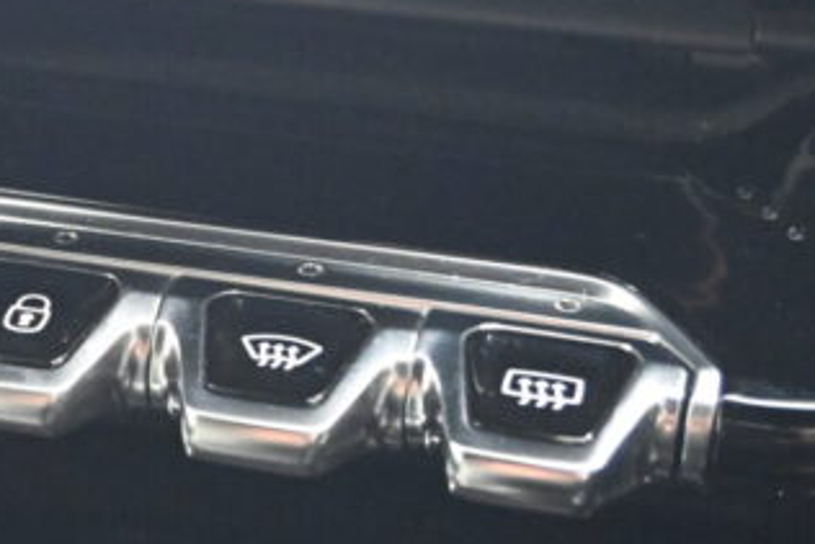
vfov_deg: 11.3
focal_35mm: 122
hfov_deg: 16.3
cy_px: 313
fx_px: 2755
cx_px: -98
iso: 5600
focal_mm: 25
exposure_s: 1/40
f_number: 4.2
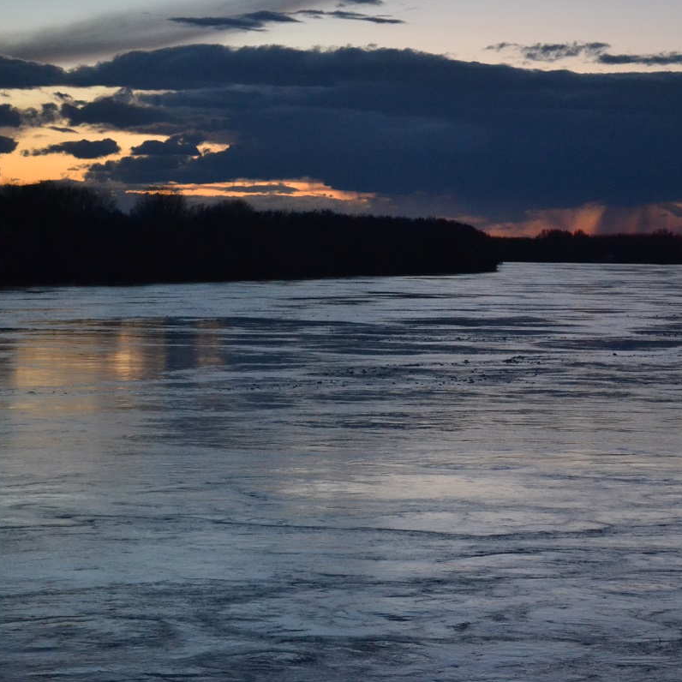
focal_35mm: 106
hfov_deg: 16.5
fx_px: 2355
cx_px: 382
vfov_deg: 16.5
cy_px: 341
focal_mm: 55
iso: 3200
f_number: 5.6
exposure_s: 1/60
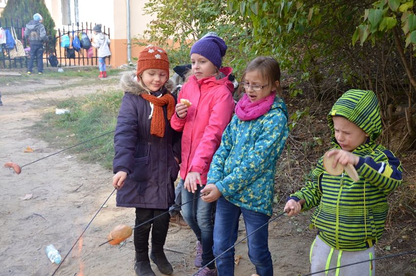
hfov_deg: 41.2
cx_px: 208
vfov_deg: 28.0
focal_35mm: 48
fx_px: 554
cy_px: 138
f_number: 4.2
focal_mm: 32
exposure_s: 1/125
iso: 320
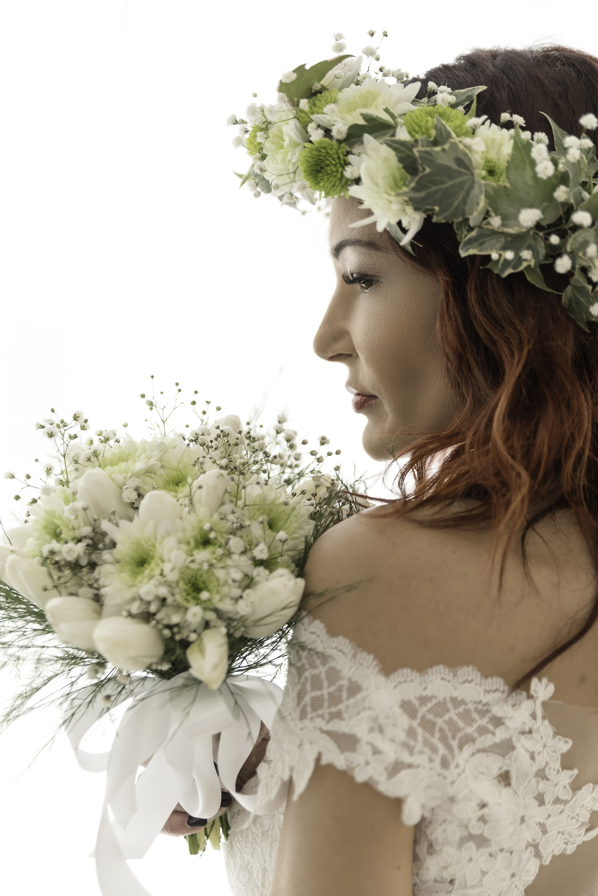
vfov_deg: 35.6
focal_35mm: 56
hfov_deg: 24.2
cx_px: 299
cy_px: 448
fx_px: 1394
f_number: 2.8
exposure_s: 1/160
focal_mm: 56
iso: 800
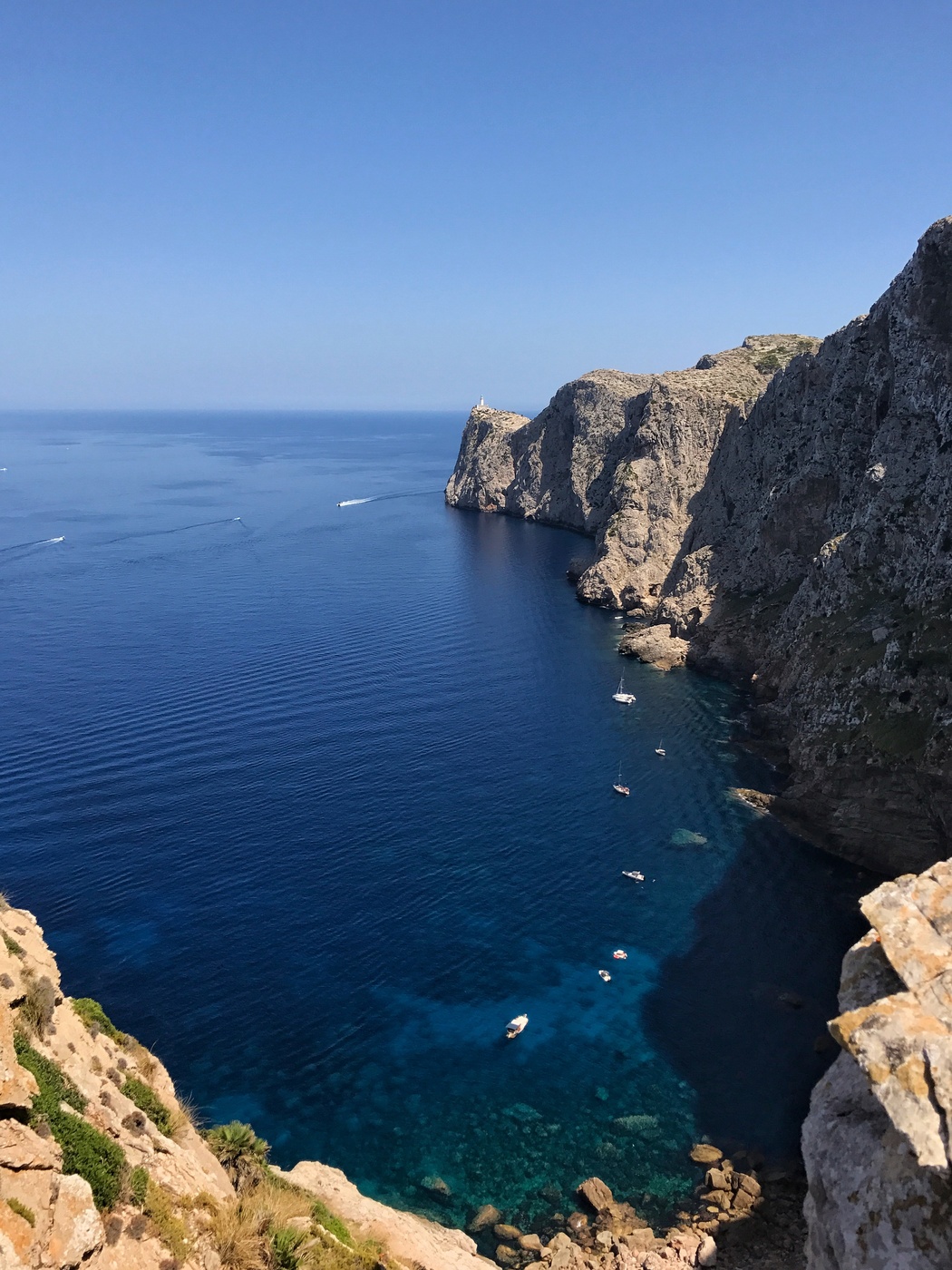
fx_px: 1027
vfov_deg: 63.4
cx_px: 476
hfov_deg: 49.7
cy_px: 635
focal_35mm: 28
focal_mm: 3.99
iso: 20
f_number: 1.8
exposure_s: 1/2907
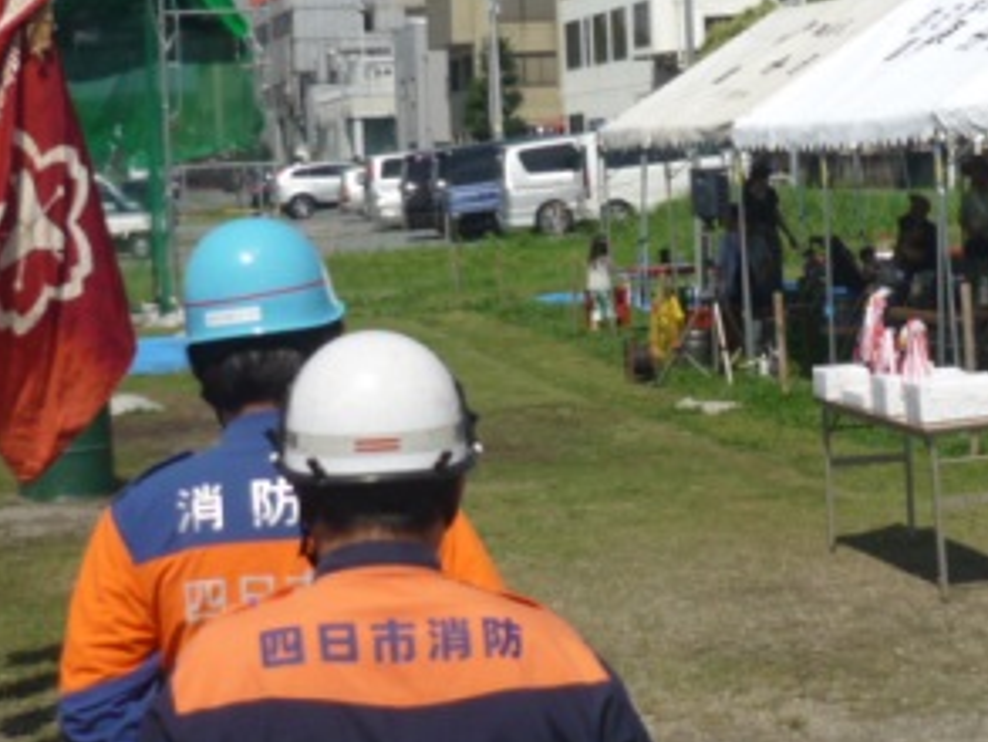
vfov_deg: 13.8
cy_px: 320
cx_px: 718
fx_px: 3055
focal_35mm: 107
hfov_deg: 18.3
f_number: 9
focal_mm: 7.2
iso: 100
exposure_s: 1/320
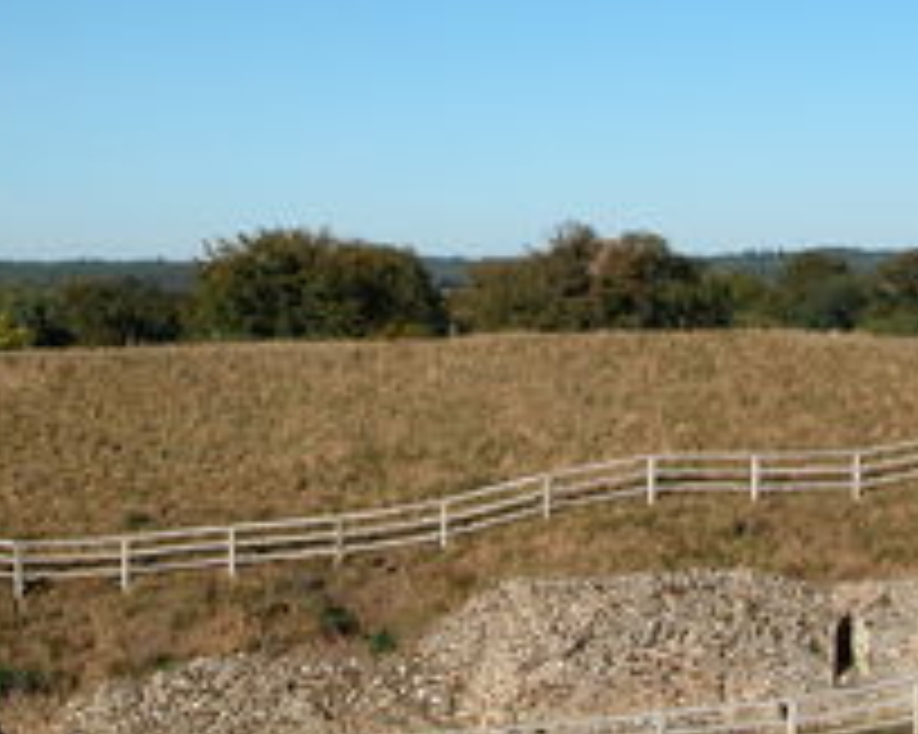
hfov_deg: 28.3
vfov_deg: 22.8
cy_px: 302
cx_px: 410
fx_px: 1819
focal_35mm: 67
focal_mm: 8.9
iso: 100
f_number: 6.3
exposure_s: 1/395
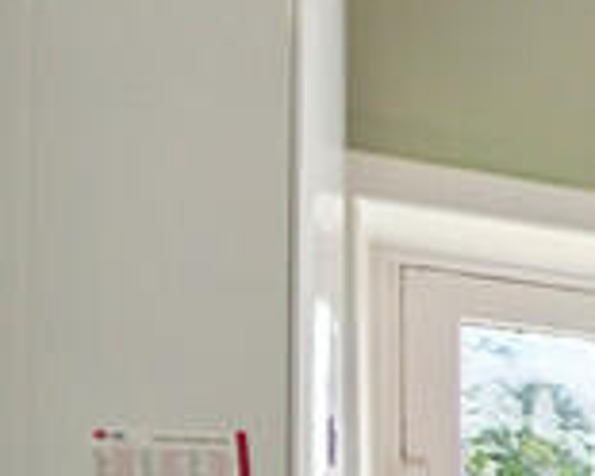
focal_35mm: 87
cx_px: 1628
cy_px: 866
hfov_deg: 12.8
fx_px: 1532
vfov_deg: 15.2
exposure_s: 1/100
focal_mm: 14
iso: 640
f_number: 4
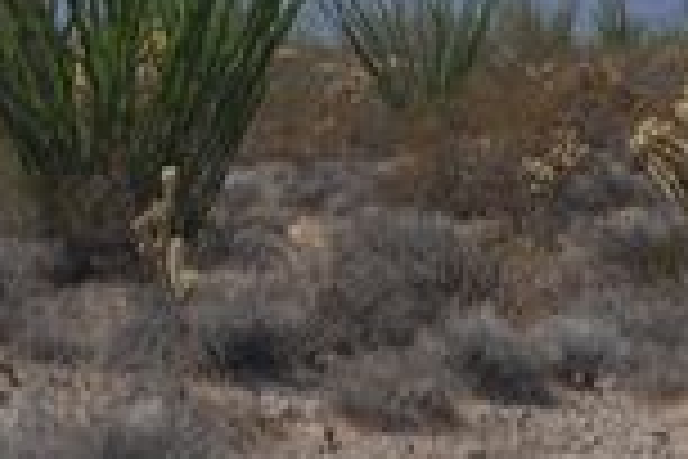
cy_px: -153
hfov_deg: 7.6
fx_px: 5153
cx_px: 531
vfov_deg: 5.1
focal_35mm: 270
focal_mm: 55
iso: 400
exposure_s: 1/2000
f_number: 8
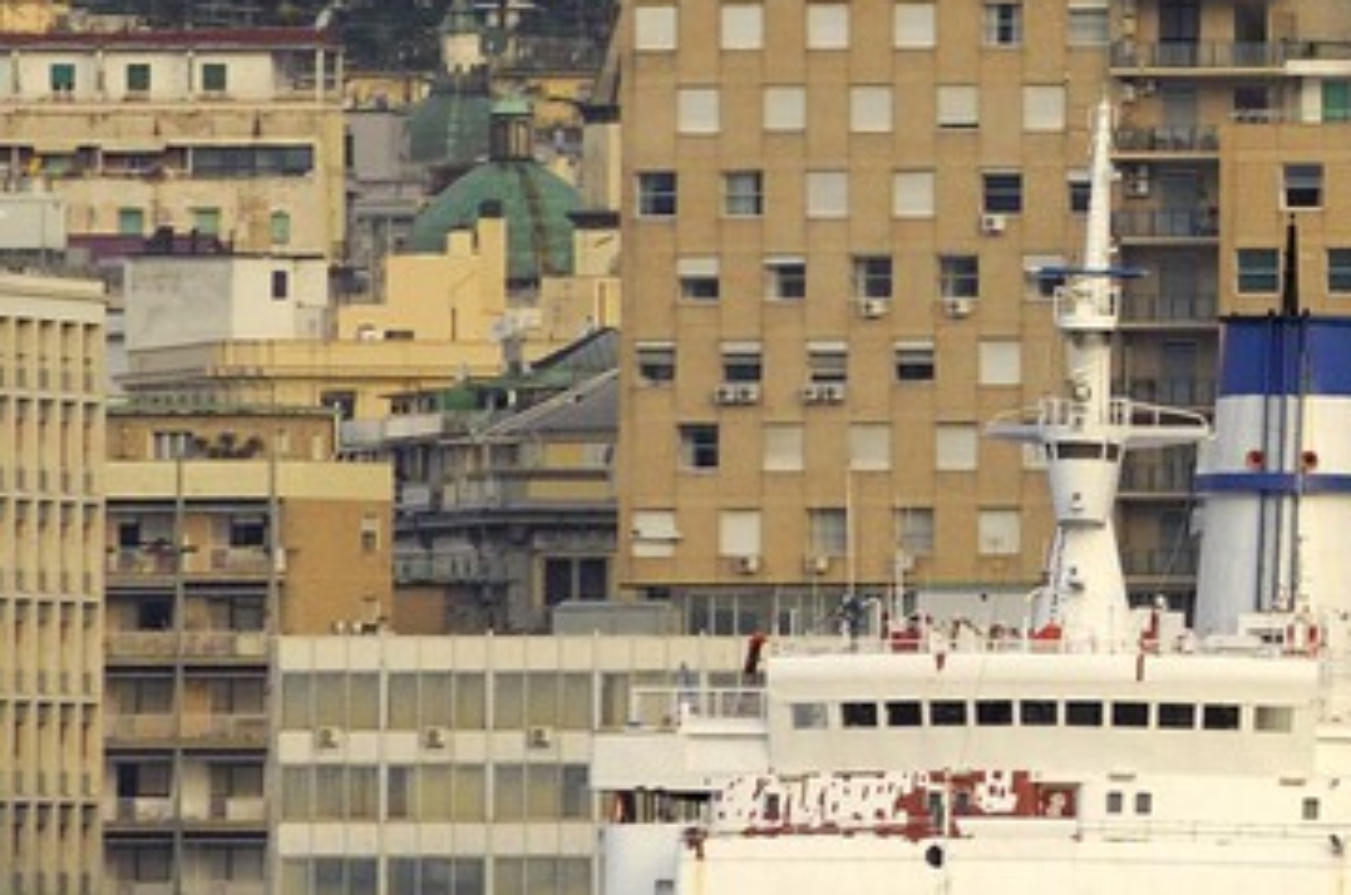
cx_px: 2853
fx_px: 37573
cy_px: -162
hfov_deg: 2.1
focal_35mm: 1003
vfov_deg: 1.4
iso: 200
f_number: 6.3
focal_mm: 150
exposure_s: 1/160
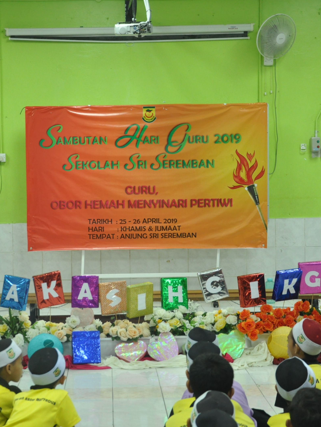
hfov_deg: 17.8
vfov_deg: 23.6
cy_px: 213
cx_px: 135
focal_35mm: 83
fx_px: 1026
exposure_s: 1/25
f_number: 4.5
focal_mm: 38
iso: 1000
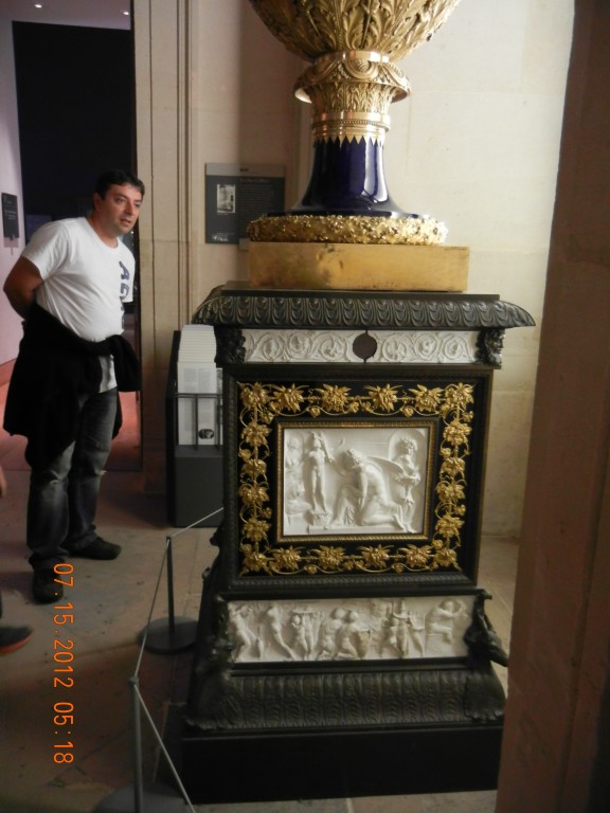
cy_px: 406
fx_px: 705
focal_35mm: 30
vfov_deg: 60.0
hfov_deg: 46.8
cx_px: 305
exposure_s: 1/5.5
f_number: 3.5
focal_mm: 5.4
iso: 200
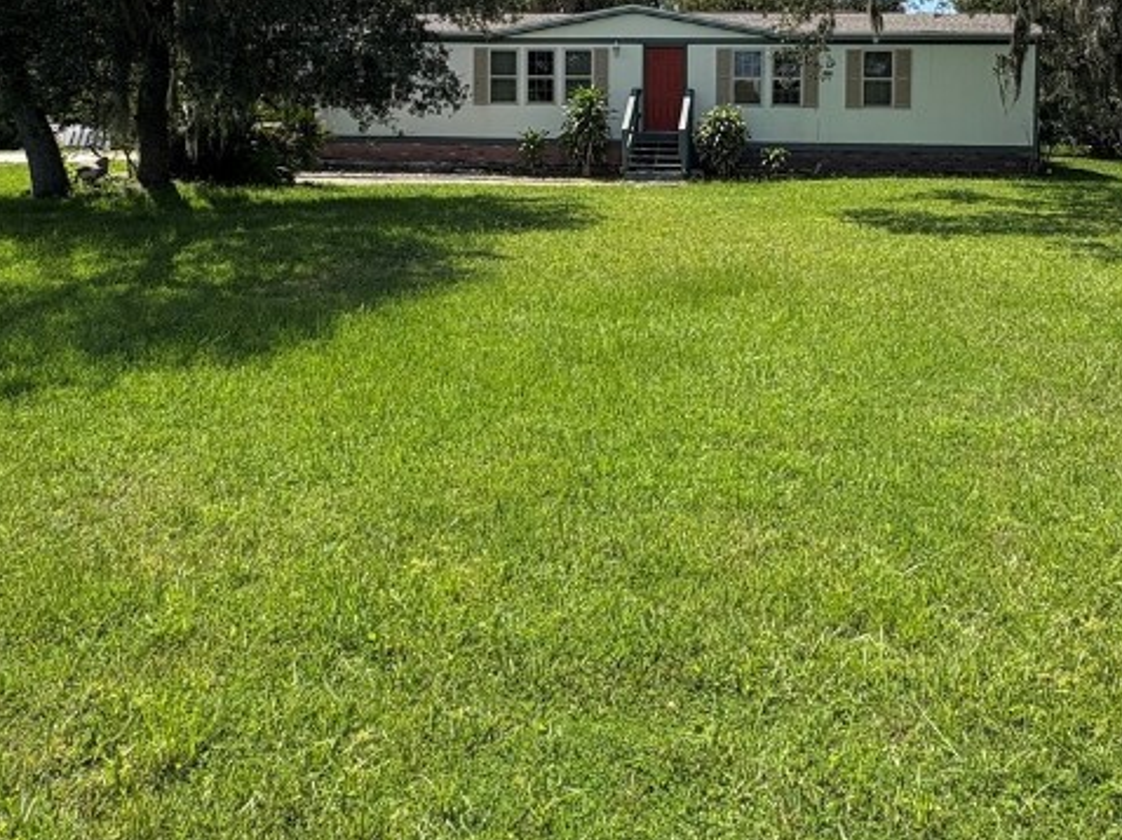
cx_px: 664
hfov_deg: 59.6
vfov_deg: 44.0
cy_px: 141
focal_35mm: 30
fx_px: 972
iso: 64
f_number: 2.2
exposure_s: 1/1420
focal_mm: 2.22
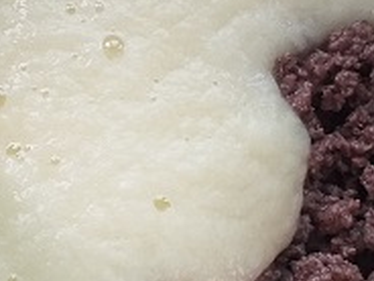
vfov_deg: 13.1
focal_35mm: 113
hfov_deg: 17.4
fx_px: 1221
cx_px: 146
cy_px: 143
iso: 80
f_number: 1.9
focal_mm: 3.6
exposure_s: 1/100
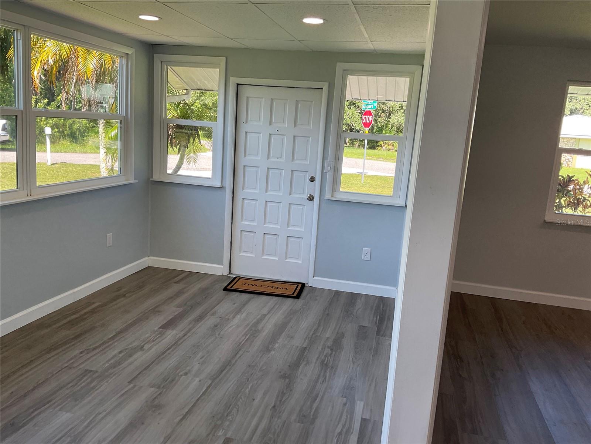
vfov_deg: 48.2
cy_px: 222
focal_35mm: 29
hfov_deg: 61.7
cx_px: 296
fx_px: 495
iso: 32
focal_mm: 3
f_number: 1.8
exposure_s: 1/120
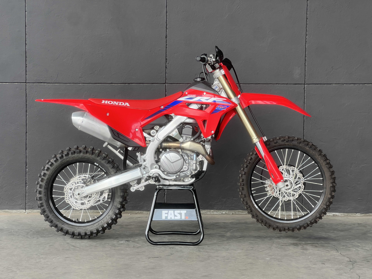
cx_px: 186
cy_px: 140
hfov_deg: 25.3
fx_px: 827
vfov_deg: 19.1
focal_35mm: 77
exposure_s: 1/99
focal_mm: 9
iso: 64
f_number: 2.8
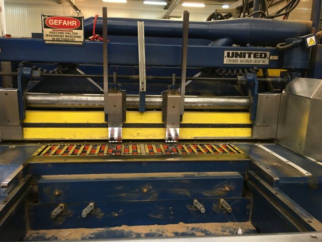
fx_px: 270
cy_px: 121
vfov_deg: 48.2
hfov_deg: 61.7
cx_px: 161
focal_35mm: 29
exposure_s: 1/33
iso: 160
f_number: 2.2
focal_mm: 4.15
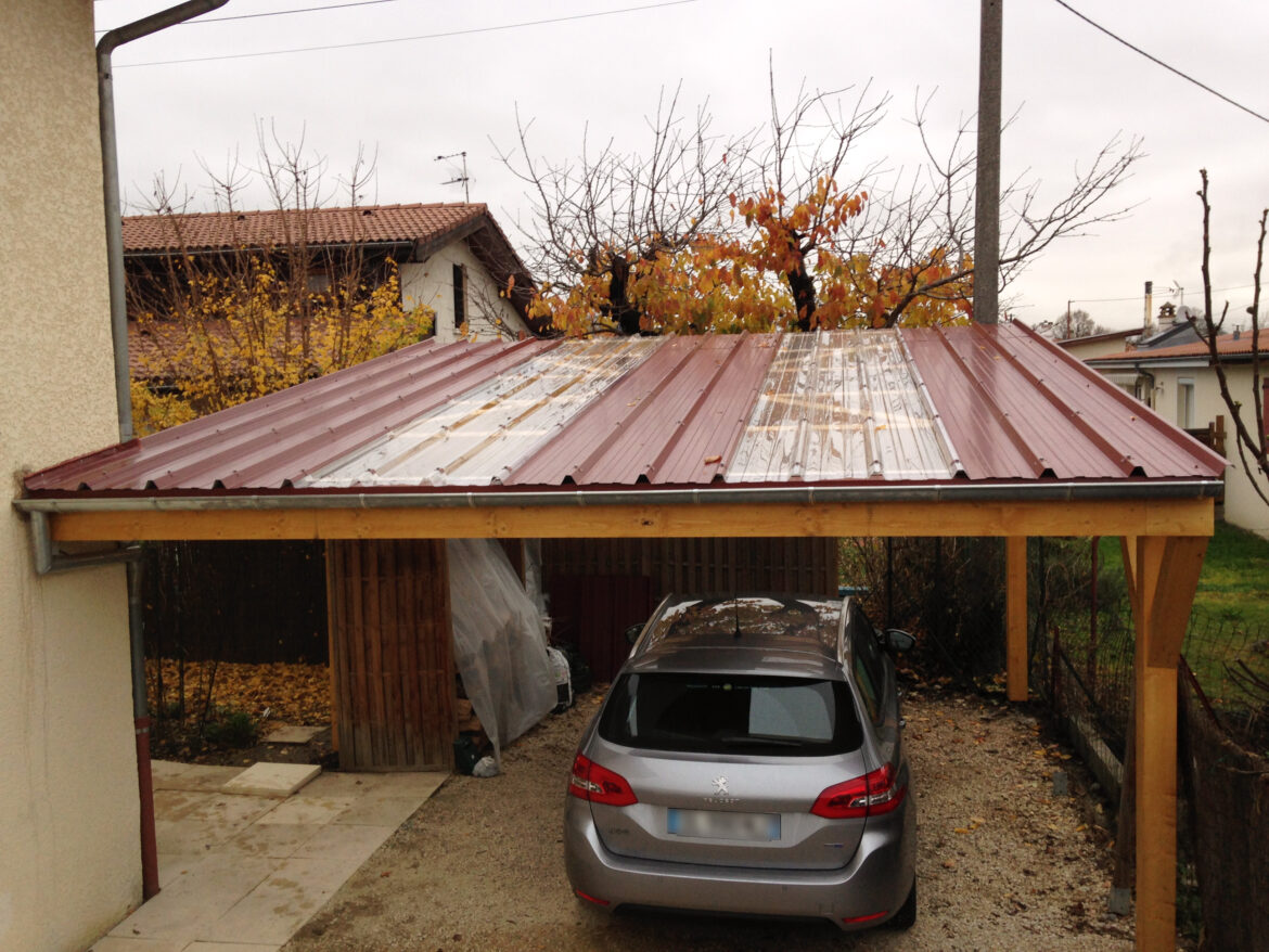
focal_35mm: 33
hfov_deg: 55.3
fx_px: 1210
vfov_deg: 43.0
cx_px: 634
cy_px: 476
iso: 50
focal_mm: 4.12
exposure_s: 1/60
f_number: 2.4
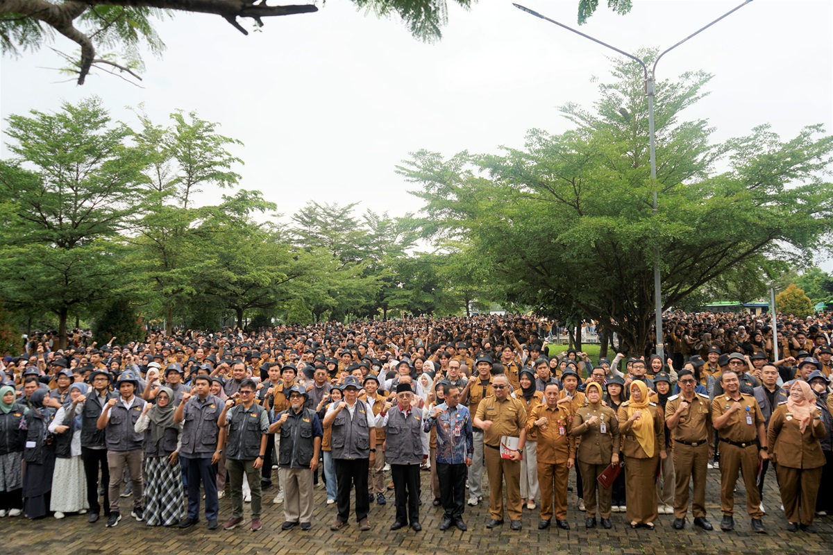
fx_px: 671
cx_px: 416
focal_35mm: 29
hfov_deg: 63.7
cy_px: 278
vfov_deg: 45.0
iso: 100
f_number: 6.3
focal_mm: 29
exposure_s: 1/80
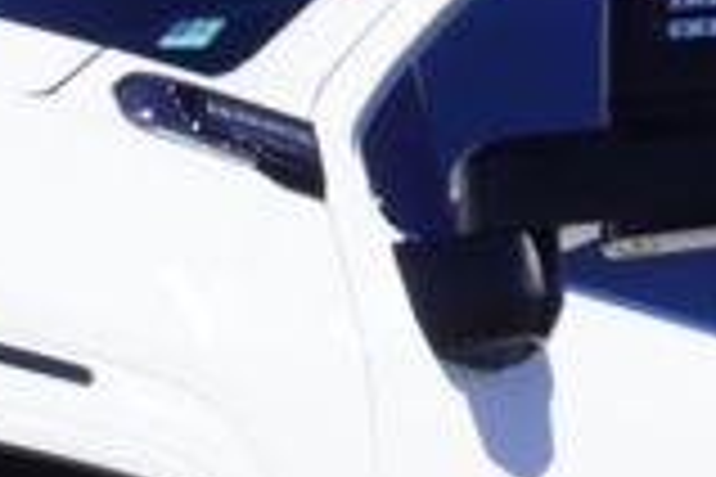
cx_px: -68
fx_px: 4992
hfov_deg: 8.1
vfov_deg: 5.4
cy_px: 752
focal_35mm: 251
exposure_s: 1/160
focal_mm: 26
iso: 100
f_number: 11
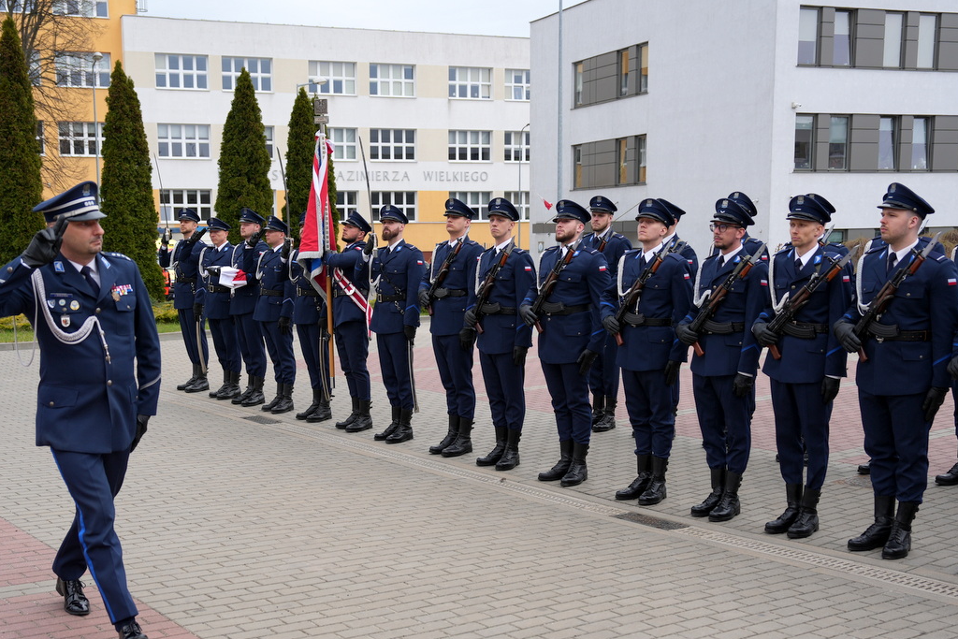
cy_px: 365
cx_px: 492
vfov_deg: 32.6
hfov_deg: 47.4
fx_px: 1091
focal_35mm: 41
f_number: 3.2
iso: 100
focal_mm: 35
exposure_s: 1/500
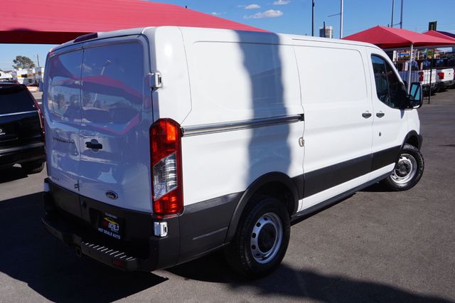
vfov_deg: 41.7
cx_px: 228
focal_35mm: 32
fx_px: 398
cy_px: 152
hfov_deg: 59.5
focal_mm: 21
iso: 100
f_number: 14
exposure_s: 1/160
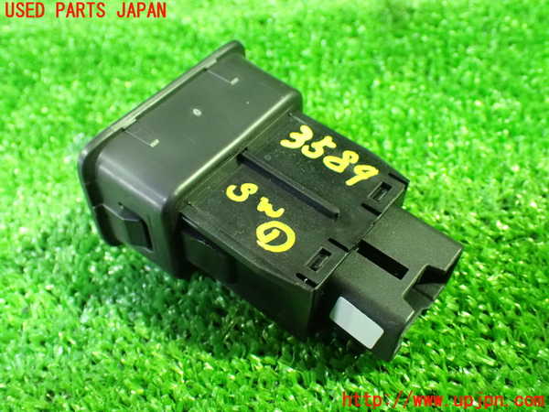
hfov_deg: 49.0
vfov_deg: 37.7
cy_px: 206
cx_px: 274
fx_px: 603
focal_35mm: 38
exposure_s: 1/25
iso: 1600
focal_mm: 6.83
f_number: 2.7
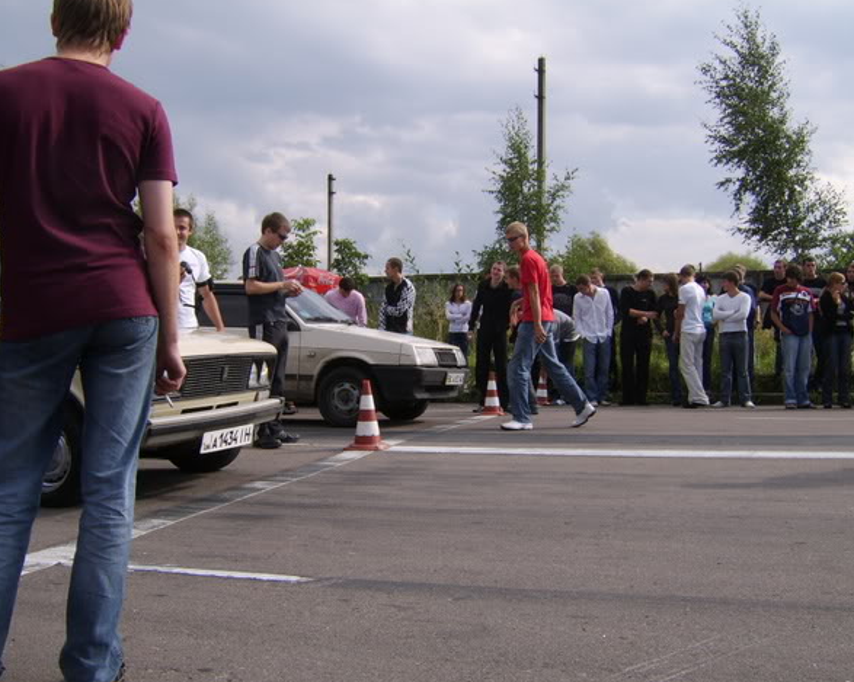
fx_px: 834
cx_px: 390
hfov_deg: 54.2
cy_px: 343
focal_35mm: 33
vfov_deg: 44.5
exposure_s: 1/324
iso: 71
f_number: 6.7
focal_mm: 8.13
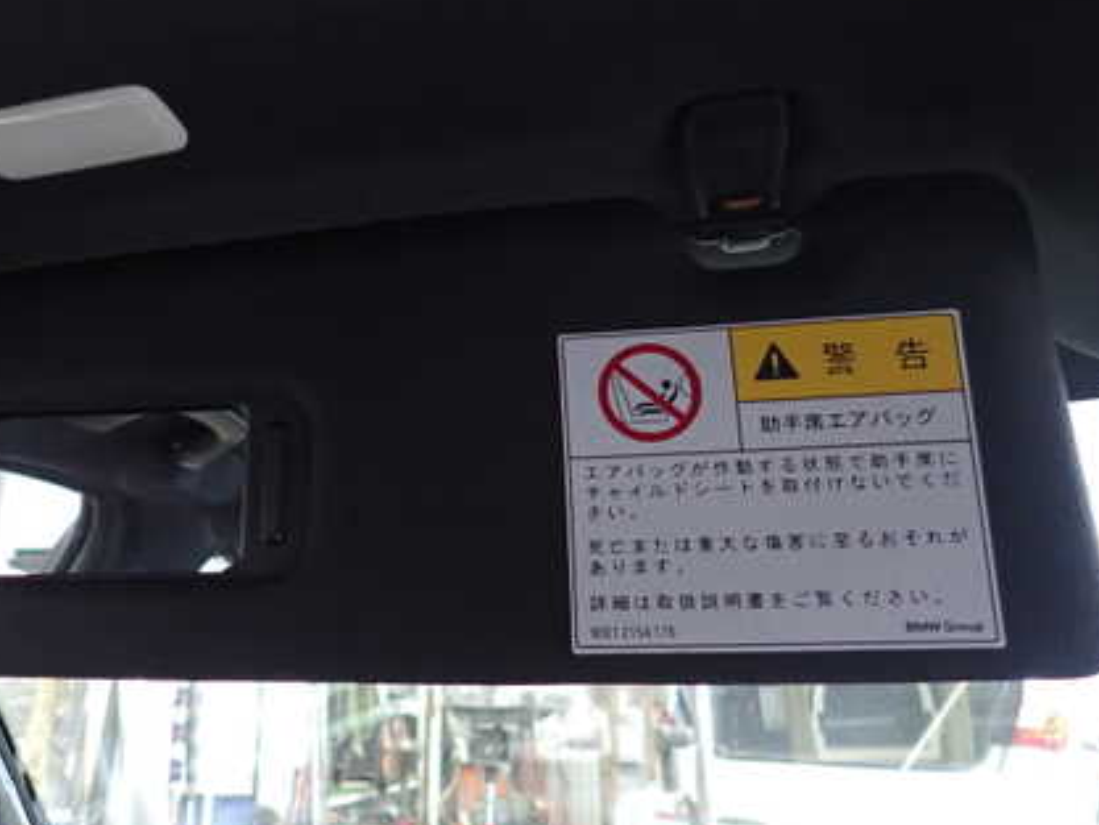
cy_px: 361
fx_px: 1143
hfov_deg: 50.8
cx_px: 411
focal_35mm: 36
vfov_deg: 39.6
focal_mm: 4.5
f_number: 2
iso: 800
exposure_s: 1/20
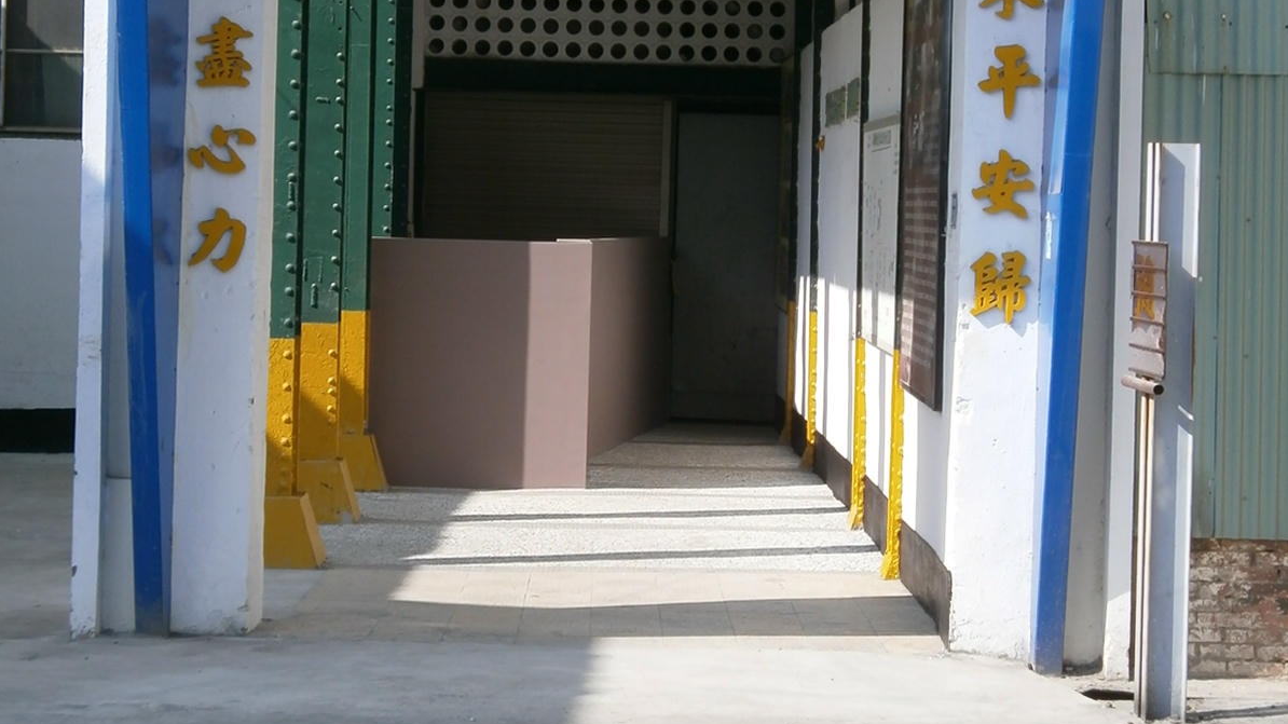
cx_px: 645
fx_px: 3141
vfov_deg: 13.1
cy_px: 187
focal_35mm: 92
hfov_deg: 23.2
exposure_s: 1/500
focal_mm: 11.1
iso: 100
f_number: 4.6
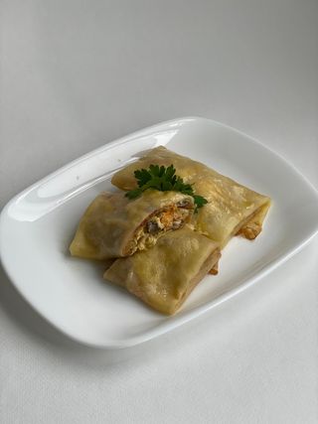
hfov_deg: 28.0
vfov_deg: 36.8
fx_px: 637
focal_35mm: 52
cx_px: 159
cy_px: 212
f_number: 2
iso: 25
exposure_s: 1/191
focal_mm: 6
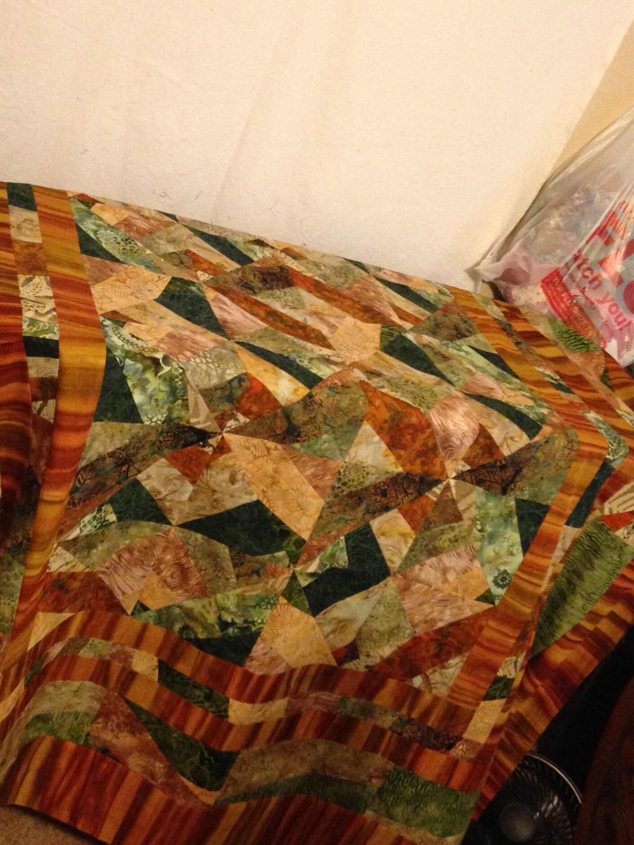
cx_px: 245
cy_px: 341
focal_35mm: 45
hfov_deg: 32.1
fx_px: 1099
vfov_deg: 41.9
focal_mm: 4.12
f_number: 2.4
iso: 400
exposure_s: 1/15
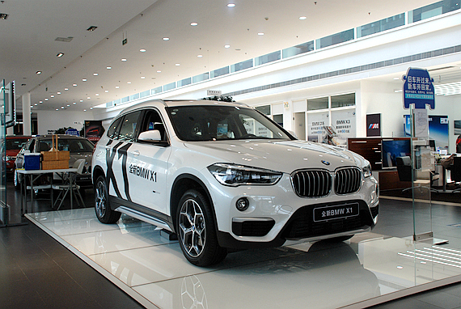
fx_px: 423
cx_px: 230
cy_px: 154
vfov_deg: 40.1
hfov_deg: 57.1
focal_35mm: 33
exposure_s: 1/100
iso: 200
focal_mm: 22
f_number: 5
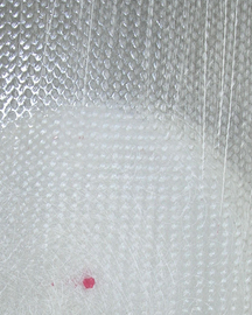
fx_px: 820
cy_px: 292
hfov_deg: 17.4
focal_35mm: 88
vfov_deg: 21.2
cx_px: 92
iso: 64
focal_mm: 7.8
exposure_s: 1/60.1
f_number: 4.8
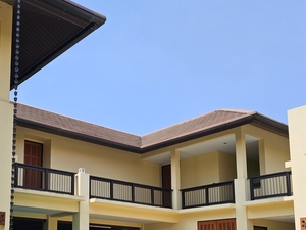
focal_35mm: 46
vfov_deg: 30.3
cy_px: 200
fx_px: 407
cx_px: 73
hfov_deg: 40.0
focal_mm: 6.3
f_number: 1.7
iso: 10
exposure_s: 1/523
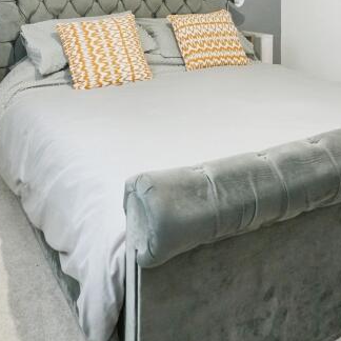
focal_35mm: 43
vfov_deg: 34.8
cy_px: -14
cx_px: 203
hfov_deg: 39.0
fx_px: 479
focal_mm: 16
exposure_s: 1/13
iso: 2000
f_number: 8
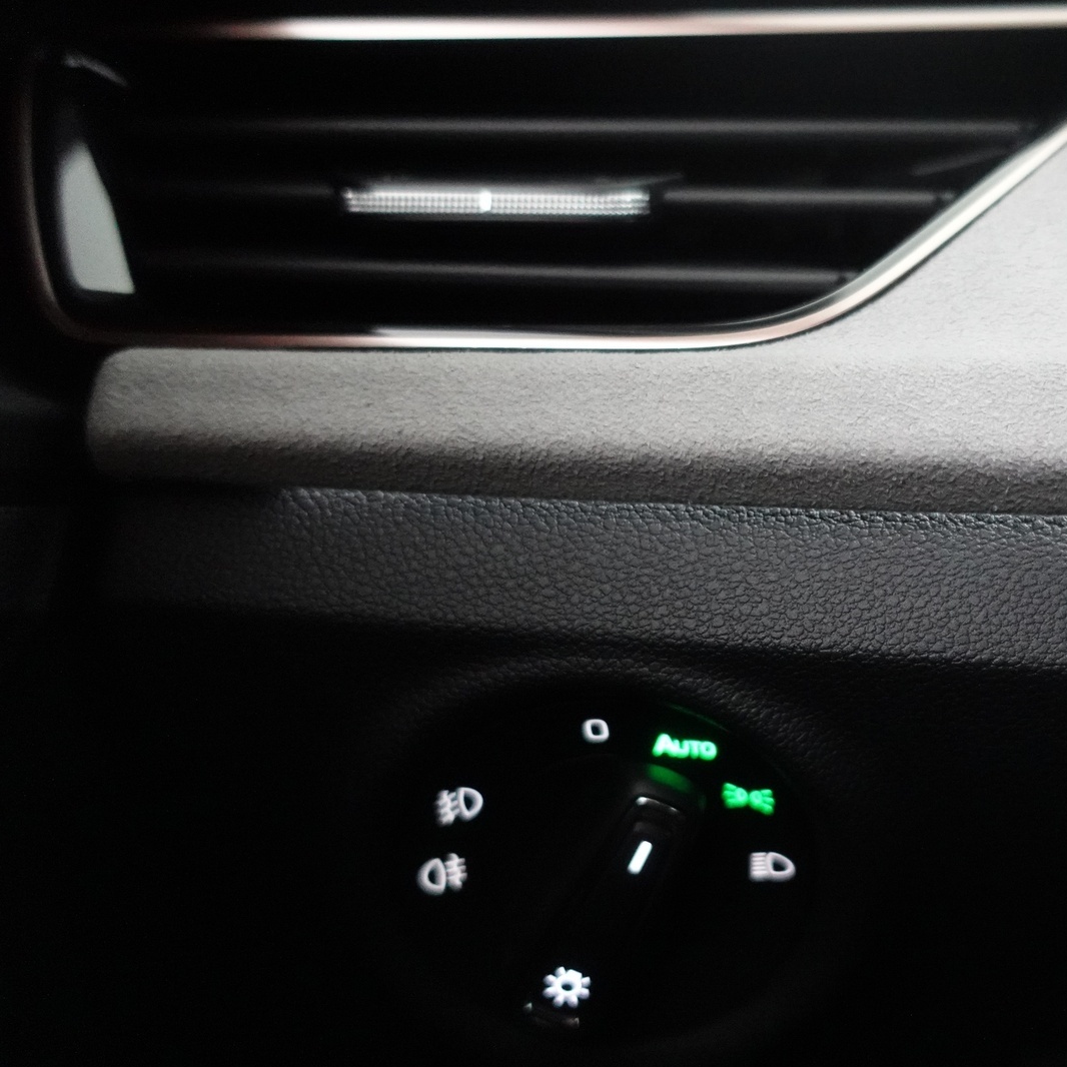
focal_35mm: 31
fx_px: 1081
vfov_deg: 52.5
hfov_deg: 50.6
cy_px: 532
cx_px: 787
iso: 3200
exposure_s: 1/80
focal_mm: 9.4
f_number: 1.8
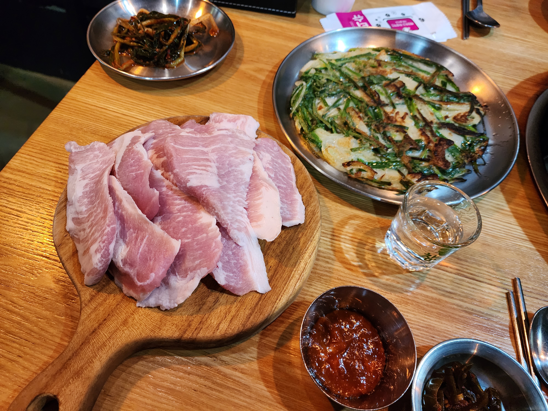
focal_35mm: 23
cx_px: 274
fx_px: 364
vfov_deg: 58.9
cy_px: 206
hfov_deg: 73.9
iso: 1000
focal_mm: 6.4
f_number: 1.8
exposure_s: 1/120
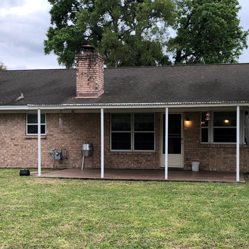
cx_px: 158
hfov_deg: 36.5
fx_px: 374
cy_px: 149
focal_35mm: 46
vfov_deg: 36.7
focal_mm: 4
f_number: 1.8
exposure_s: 1/125
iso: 20
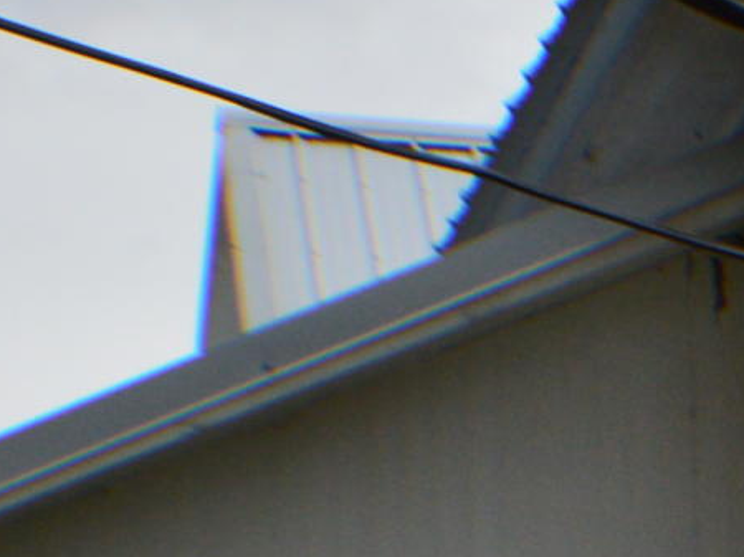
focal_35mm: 269
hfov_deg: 7.0
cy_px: 792
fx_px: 5779
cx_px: 1668
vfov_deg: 5.5
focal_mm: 28
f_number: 10
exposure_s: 1/320
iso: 400
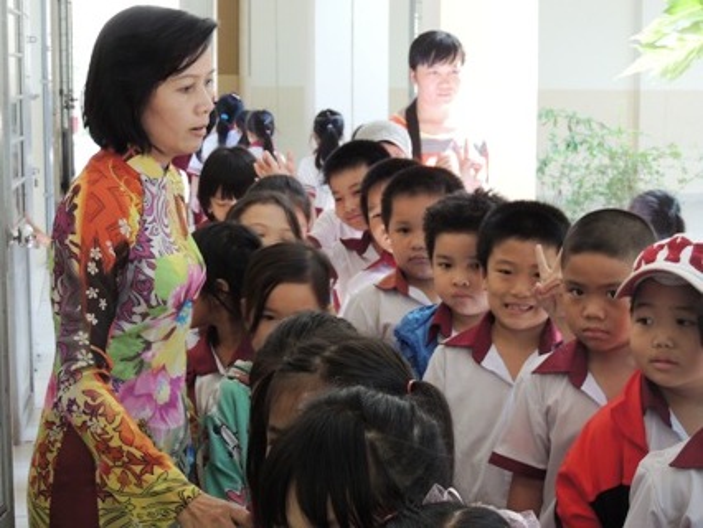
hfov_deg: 34.9
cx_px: 352
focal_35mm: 55
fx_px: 1118
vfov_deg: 26.6
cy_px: 264
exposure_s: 1/60
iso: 250
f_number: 3.7
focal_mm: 9.8
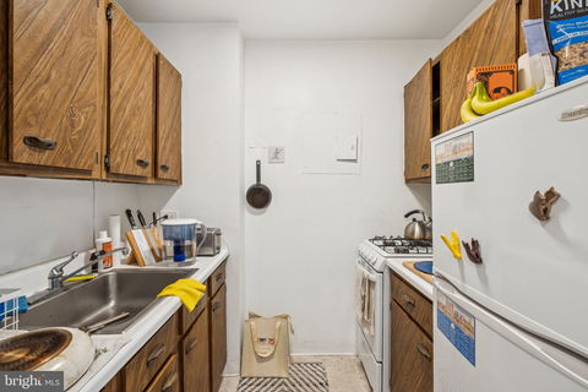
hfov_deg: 100.4
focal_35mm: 15
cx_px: 294
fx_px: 245
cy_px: 196
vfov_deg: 77.3
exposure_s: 1/7
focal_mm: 10
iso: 250
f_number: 8
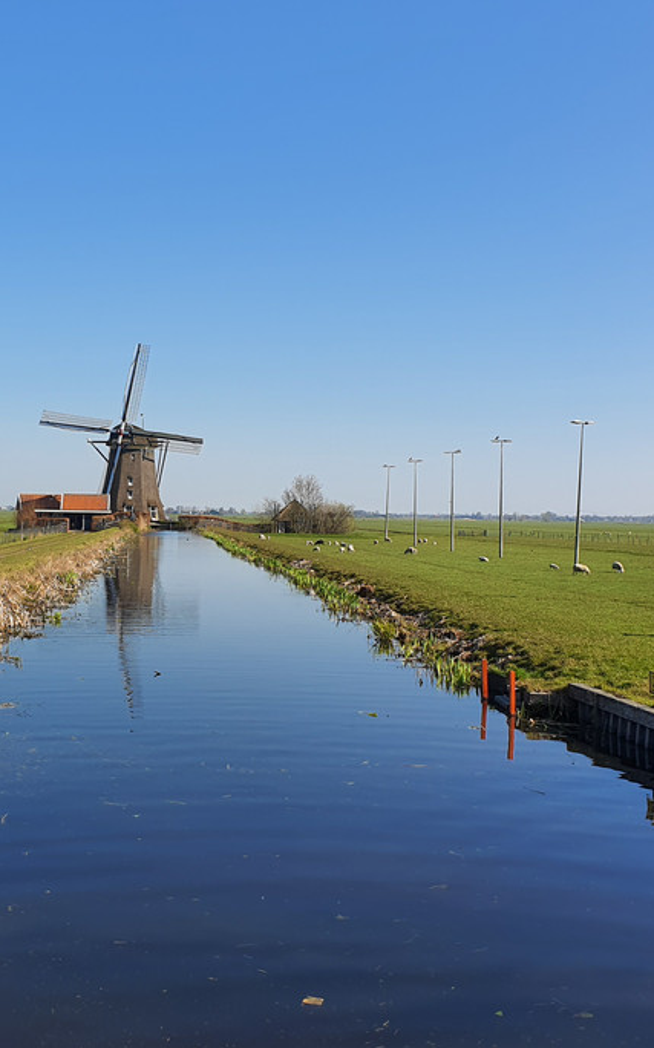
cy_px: 499
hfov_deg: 29.3
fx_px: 1227
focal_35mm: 43
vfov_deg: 46.2
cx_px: 154
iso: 50
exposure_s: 1/1524
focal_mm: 4.3
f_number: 2.4
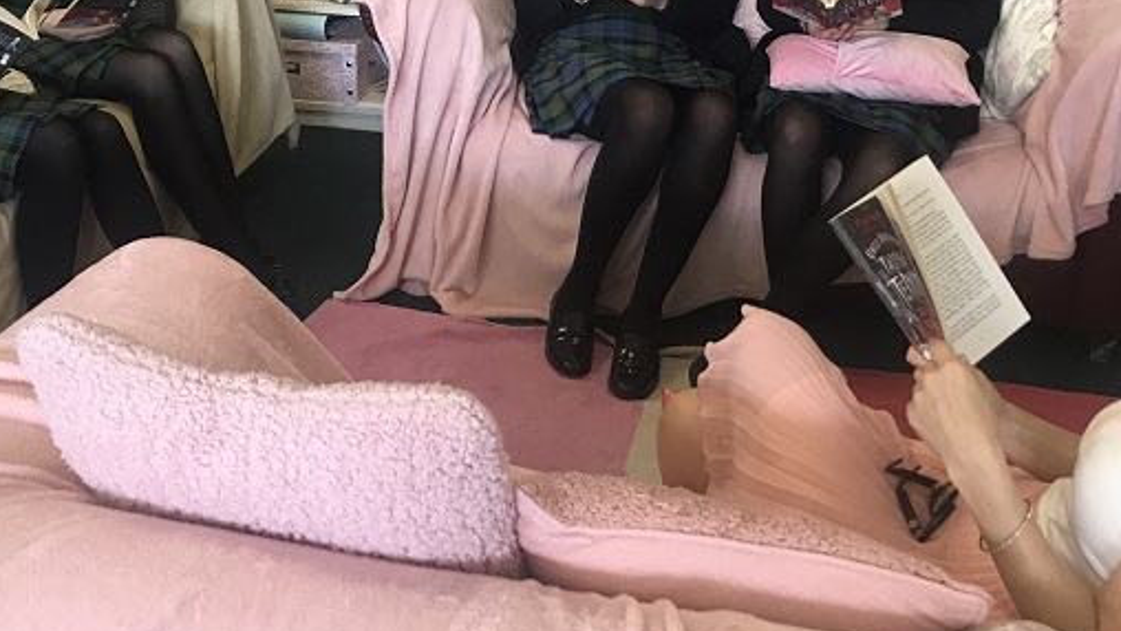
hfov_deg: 42.9
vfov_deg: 24.7
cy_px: 159
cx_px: 521
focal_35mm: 48
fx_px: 1427
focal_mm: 3.99
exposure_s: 1/33
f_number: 1.8
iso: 25
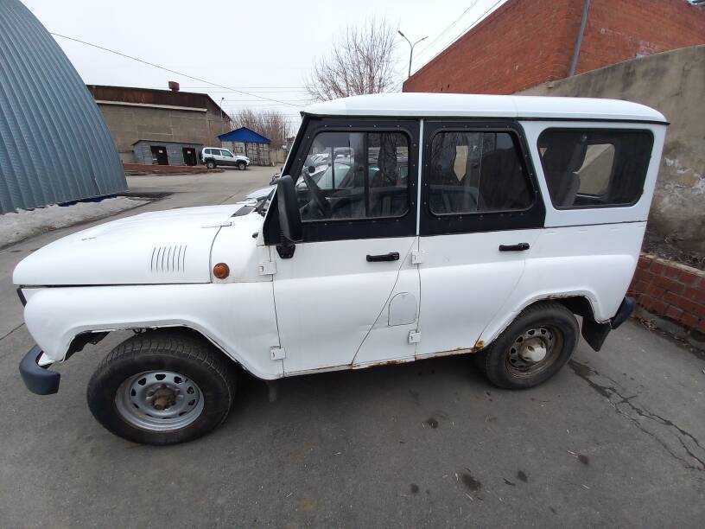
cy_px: 264
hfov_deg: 106.2
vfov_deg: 89.9
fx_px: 265
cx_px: 352
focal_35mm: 13
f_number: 2.2
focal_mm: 1.42
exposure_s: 1/305
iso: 40
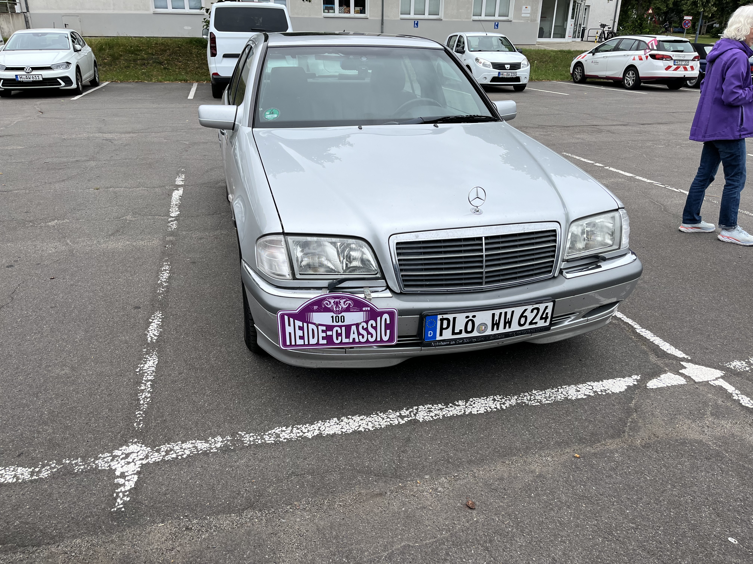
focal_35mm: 26
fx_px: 566
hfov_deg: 67.3
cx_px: 376
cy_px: 282
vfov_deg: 53.1
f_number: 1.6
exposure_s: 1/1266
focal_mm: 5.1
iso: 50
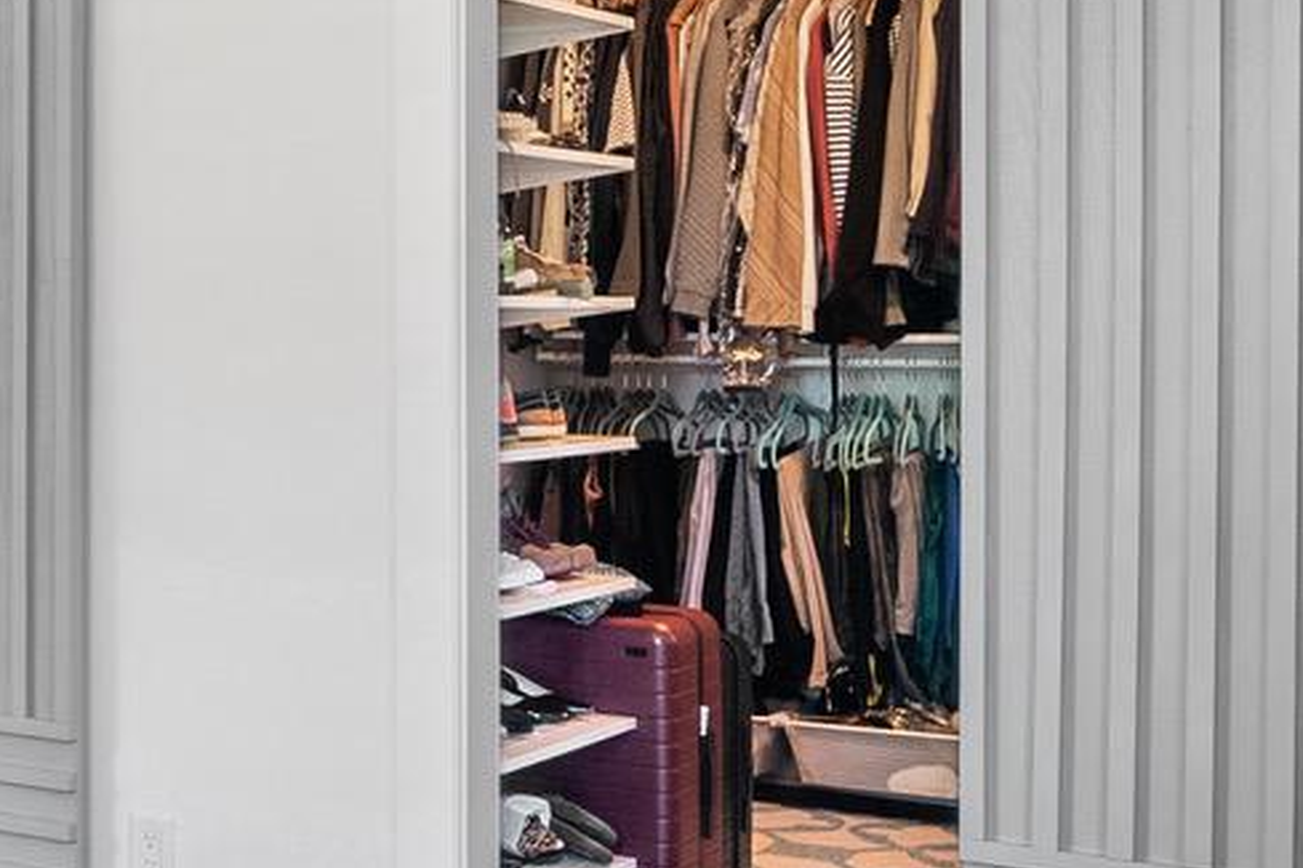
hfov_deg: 25.6
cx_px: -413
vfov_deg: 20.3
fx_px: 2425
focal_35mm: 67
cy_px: 395
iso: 320
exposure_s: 1/6
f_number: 8
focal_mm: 16
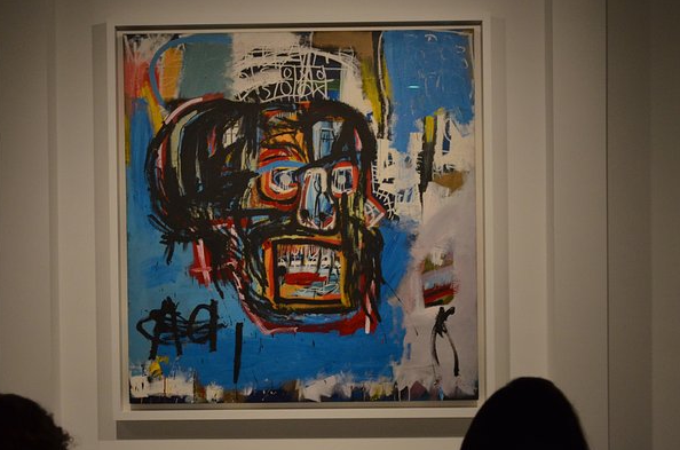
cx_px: 286
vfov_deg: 18.8
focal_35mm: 72
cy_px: 262
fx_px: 1357
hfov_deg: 28.1
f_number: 5
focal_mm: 38
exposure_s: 1/30
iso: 1600
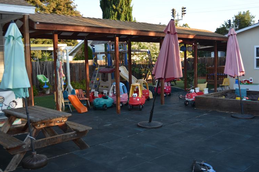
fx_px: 263
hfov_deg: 52.5
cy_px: 82
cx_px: 129
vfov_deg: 36.3
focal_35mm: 37
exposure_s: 1/200
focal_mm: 23
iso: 140
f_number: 3.8
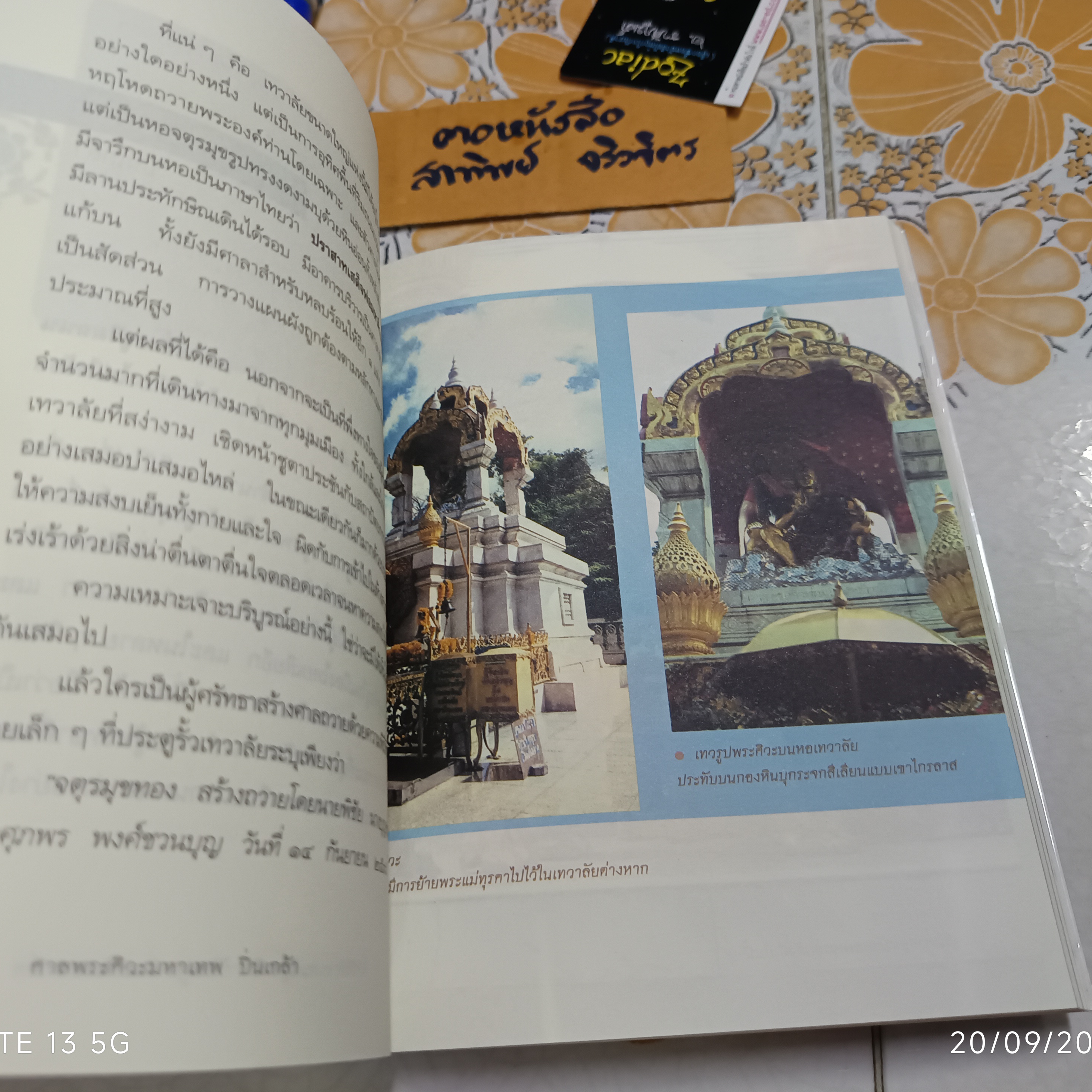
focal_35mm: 29
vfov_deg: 55.6
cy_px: 542
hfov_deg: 55.6
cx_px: 530
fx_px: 1035
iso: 1072
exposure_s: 1/50
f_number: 1.7
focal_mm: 5.31
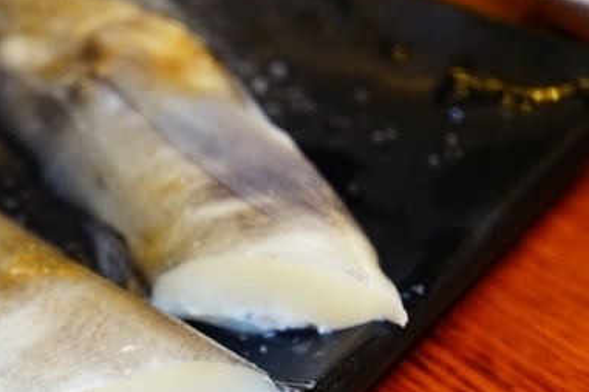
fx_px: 2405
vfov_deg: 9.3
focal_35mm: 147
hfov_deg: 13.8
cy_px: 379
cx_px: 70
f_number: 5.6
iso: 4000
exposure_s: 1/80
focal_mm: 70
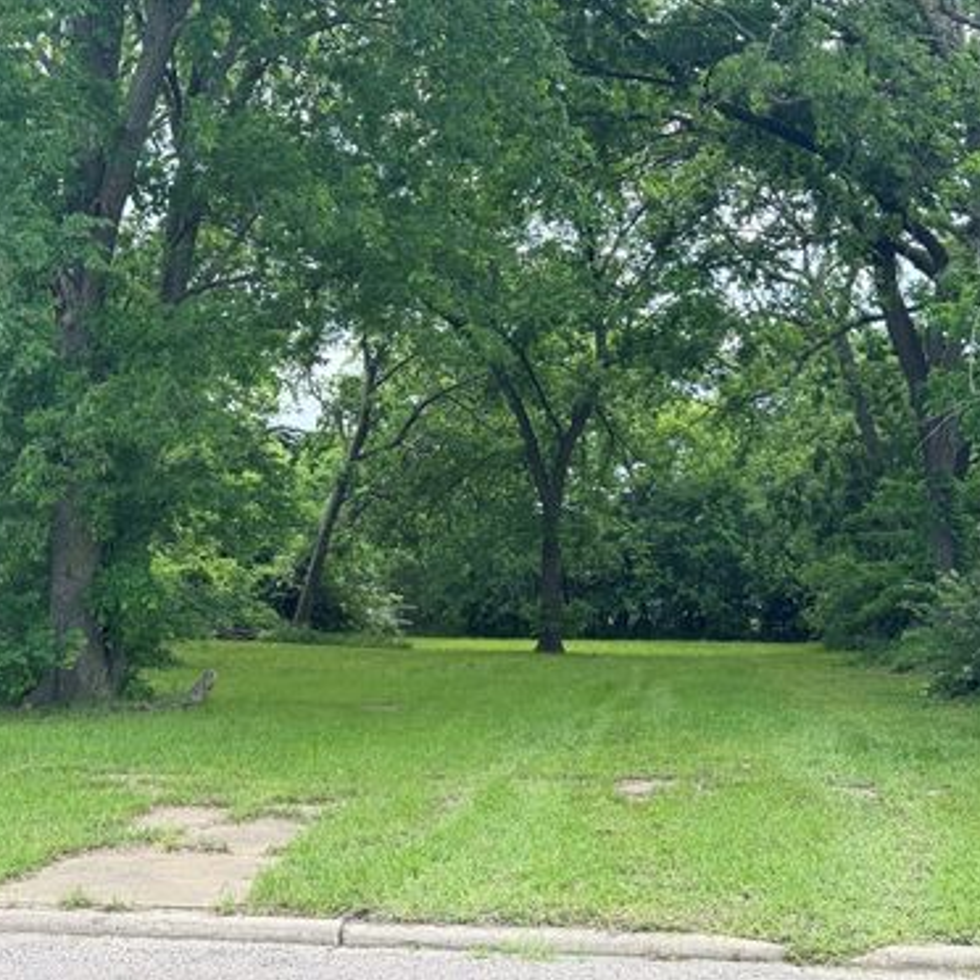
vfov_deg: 30.0
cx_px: 387
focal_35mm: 57
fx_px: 1826
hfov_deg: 30.0
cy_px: 489
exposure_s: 1/583
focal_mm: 6.76
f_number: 1.78
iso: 80
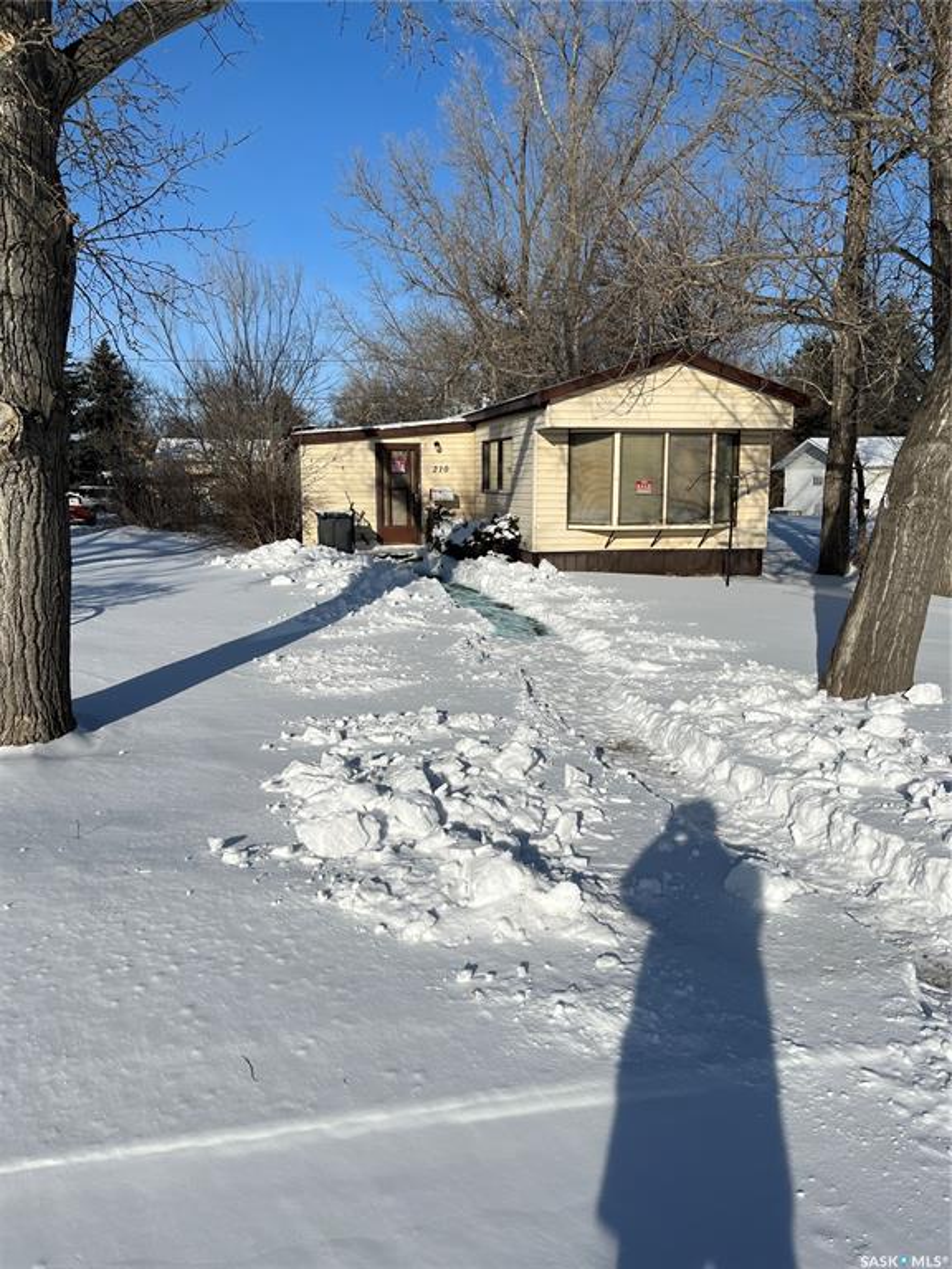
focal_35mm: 26
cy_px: 634
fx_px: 953
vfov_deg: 67.3
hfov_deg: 53.1
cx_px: 476
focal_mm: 5.1
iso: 50
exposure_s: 1/10870
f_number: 1.6
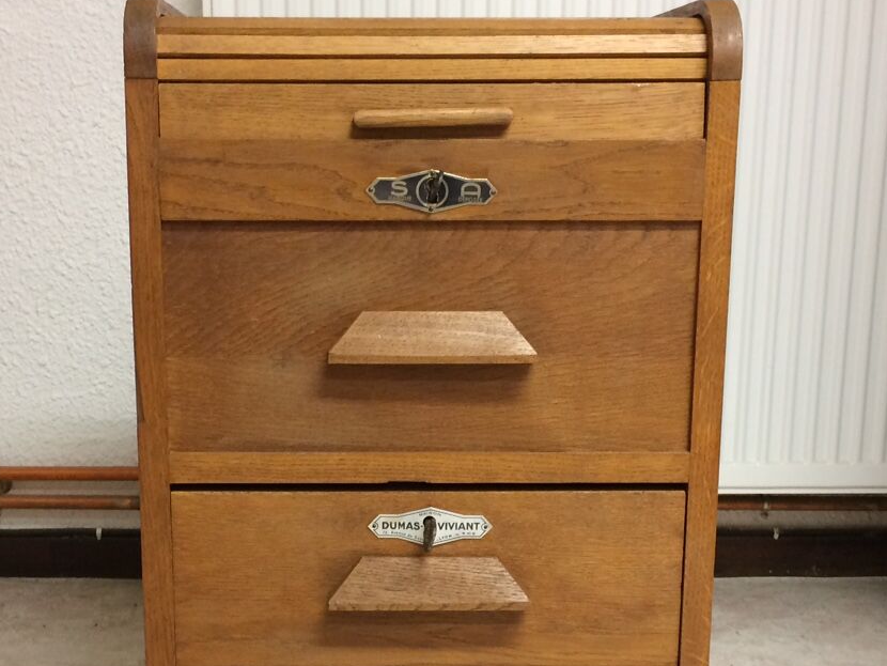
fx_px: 1461
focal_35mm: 57
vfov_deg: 25.4
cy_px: 476
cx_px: 393
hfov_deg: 33.7
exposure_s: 1/33
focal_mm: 4.15
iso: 160
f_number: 2.2
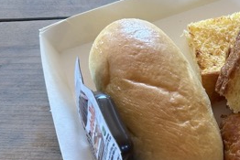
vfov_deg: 20.4
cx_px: 243
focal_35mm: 66
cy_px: 128
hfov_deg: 28.5
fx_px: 440
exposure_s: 1/50
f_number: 1.5
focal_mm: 5.7
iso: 80
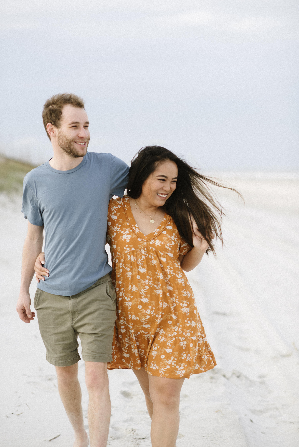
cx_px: 150
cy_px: 224
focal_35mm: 85
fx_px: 1058
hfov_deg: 16.1
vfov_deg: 23.9
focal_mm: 85
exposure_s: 1/400
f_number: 2.8
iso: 125
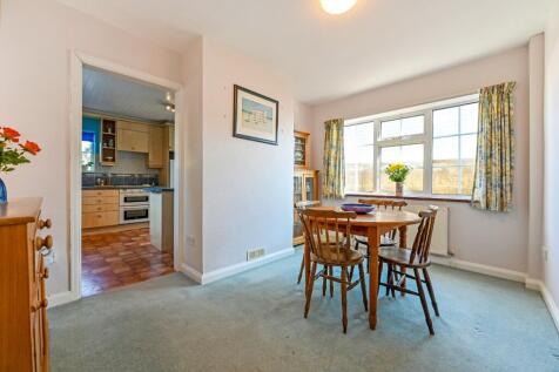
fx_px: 217
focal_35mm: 14
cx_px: 280
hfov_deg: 104.3
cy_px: 186
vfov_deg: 81.2
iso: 400
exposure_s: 1/20
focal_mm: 14
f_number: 8
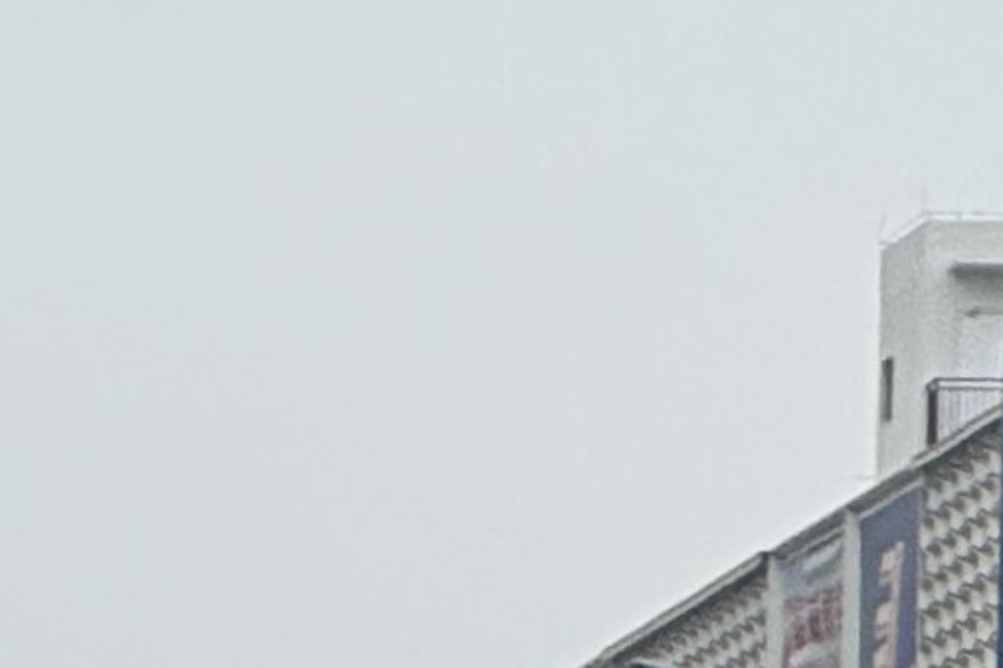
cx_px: -2317
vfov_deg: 2.2
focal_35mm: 620
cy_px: 2054
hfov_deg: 3.2
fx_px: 17273
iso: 25
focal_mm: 9
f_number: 2.8
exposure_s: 1/266
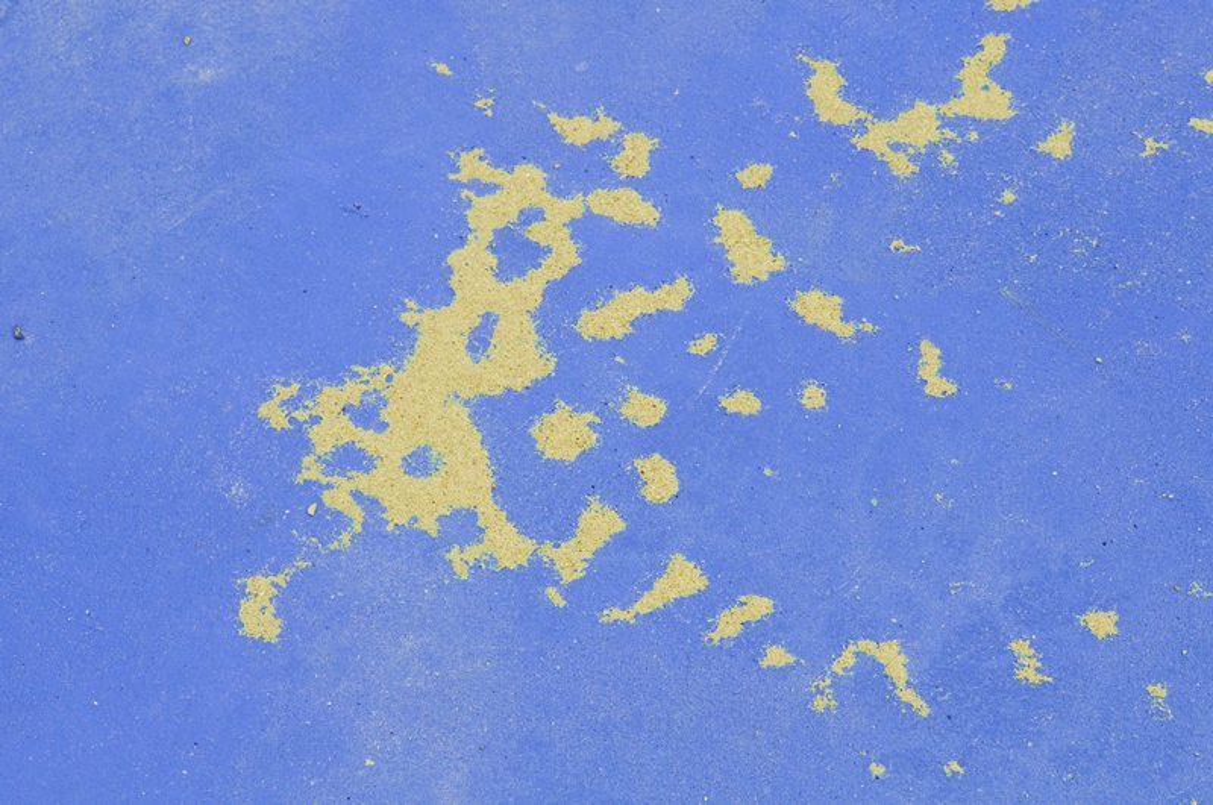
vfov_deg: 13.0
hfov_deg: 19.5
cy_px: 402
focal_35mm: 105
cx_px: 606
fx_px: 3533
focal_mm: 70
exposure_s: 1/640
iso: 800
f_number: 14
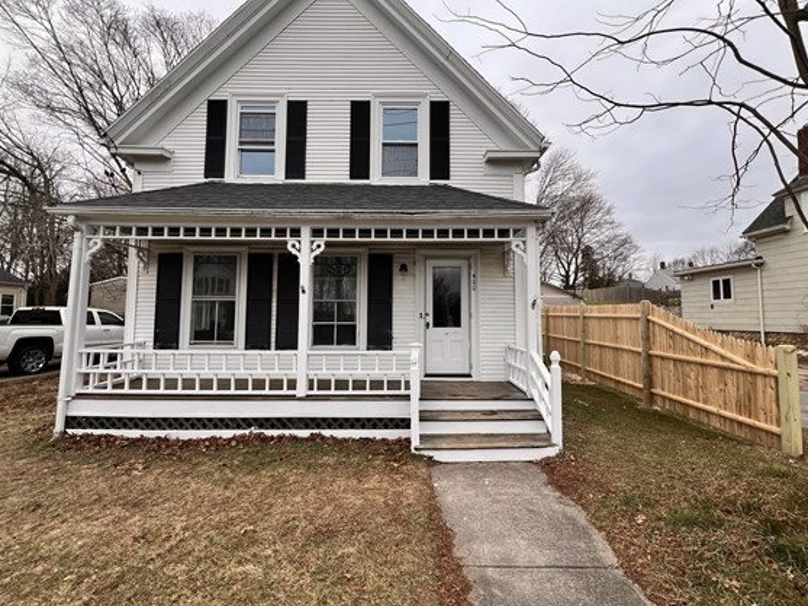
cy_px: 296
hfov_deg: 102.0
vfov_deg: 85.7
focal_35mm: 14
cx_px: 415
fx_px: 327
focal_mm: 1.57
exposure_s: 1/394
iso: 32
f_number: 1.8
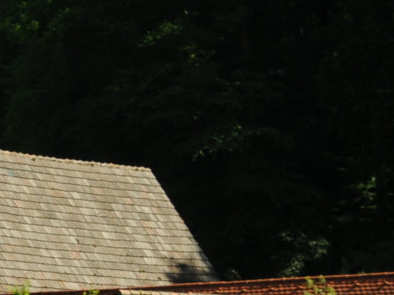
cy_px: 286
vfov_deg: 6.8
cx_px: -347
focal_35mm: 217
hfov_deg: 8.7
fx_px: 2469
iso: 200
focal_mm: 28
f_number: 8
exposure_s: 1/250
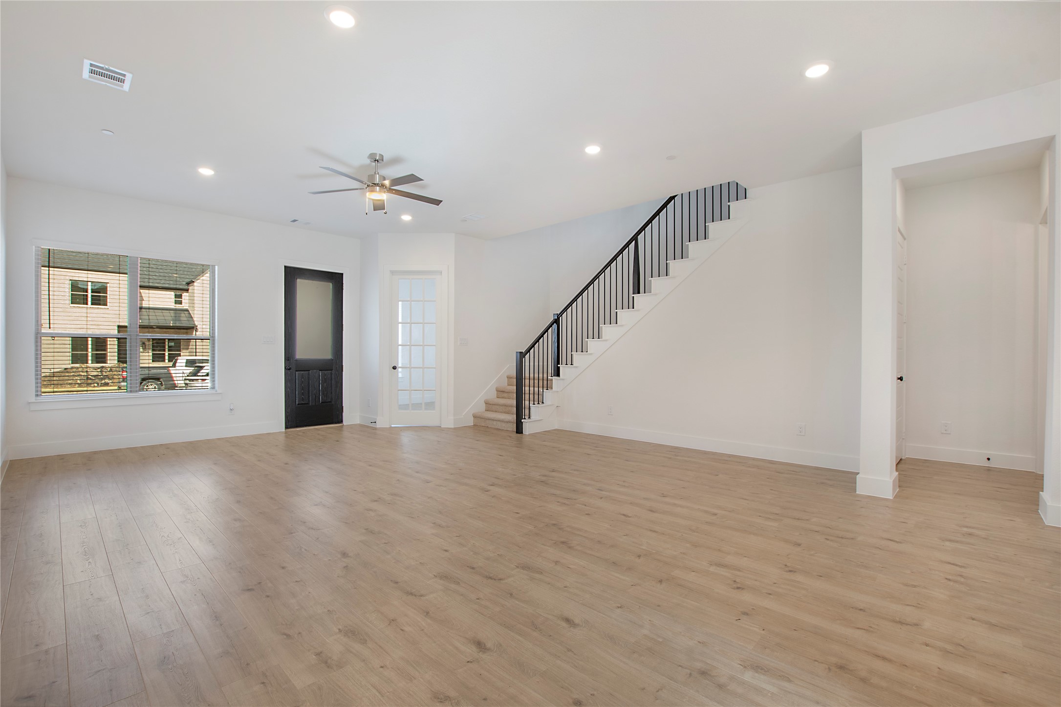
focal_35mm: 15
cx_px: 530
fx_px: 442
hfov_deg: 100.4
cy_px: 354
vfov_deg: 77.3
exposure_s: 1/50
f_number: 7.1
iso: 100
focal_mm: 10
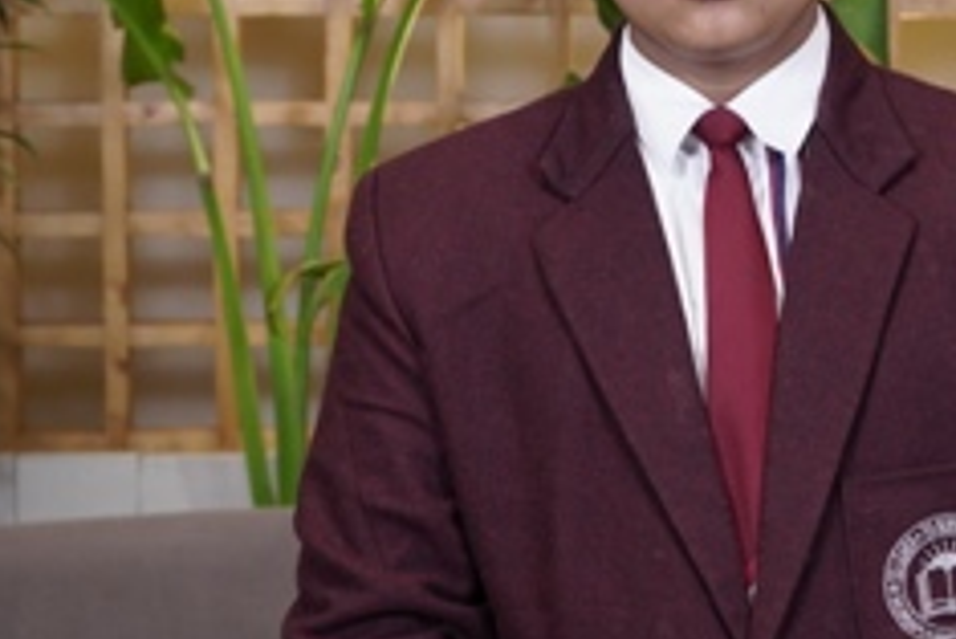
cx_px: 769
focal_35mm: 105
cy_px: 108
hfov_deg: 19.2
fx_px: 2790
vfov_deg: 13.0
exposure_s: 1/80
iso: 320
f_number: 4
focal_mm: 37
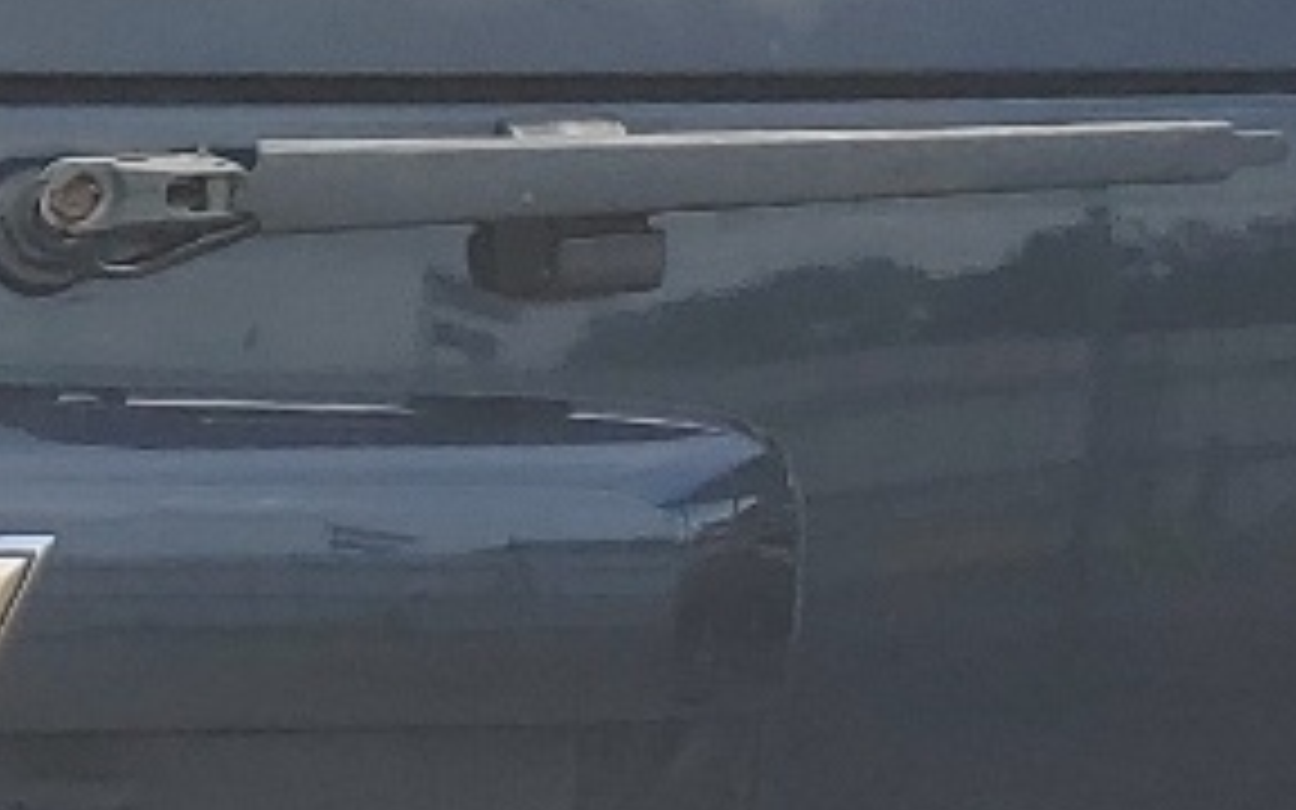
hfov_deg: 13.2
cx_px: -436
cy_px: 364
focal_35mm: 153
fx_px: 5404
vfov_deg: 8.6
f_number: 1.5
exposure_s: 1/2000
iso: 50
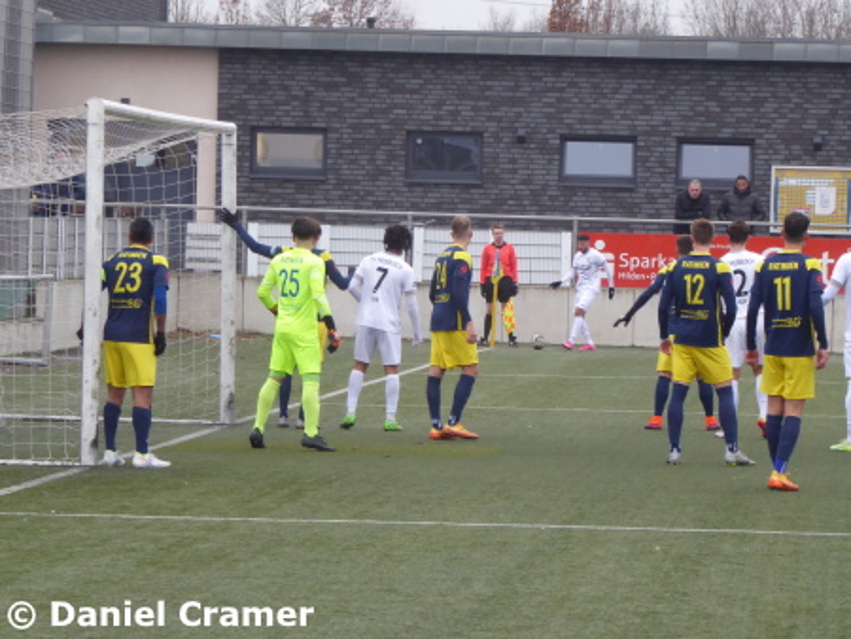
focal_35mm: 200
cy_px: 320
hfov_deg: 9.9
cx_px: 426
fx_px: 4919
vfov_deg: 7.4
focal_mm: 35.8
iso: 320
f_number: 5.6
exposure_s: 1/80
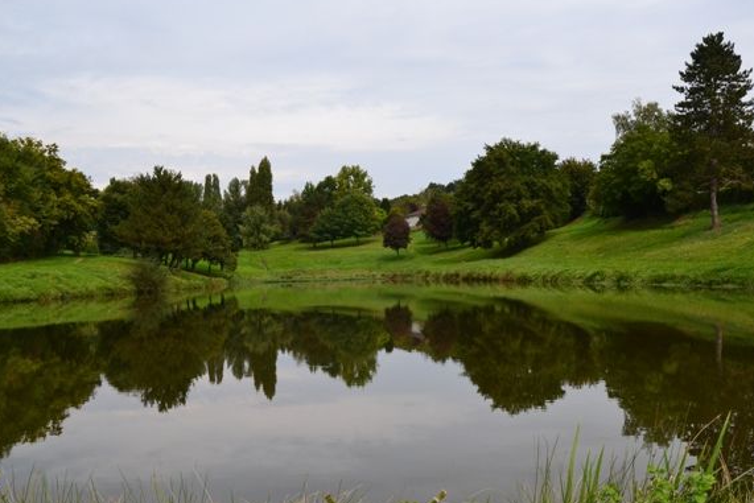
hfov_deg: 51.9
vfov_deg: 36.0
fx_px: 775
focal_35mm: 37
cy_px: 244
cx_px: 394
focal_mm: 22
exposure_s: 1/400
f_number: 11
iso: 400
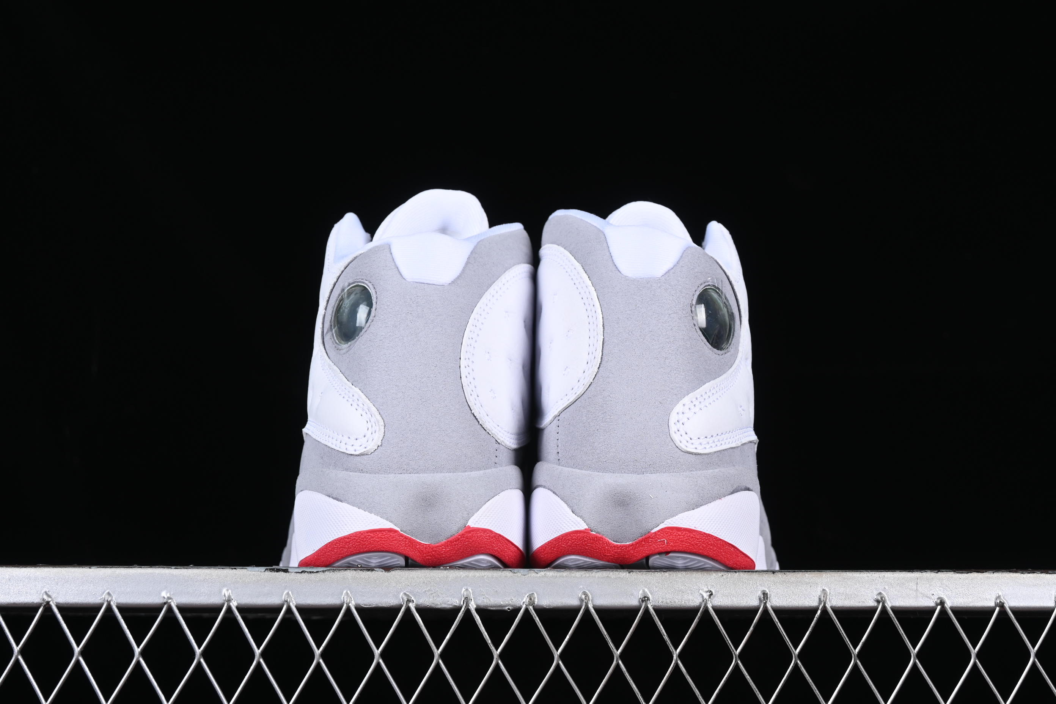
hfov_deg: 27.0
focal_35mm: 75
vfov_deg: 18.2
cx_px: 528
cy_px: 352
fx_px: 2200
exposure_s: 1/100
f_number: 8
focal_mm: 50
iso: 160
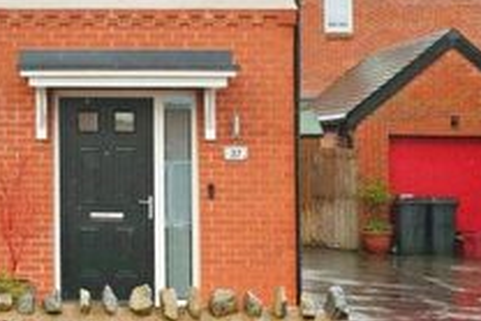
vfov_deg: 13.5
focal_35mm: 101
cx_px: 39
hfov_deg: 19.8
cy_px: 50
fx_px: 1350
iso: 2000
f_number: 8
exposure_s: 1/1250
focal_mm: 30
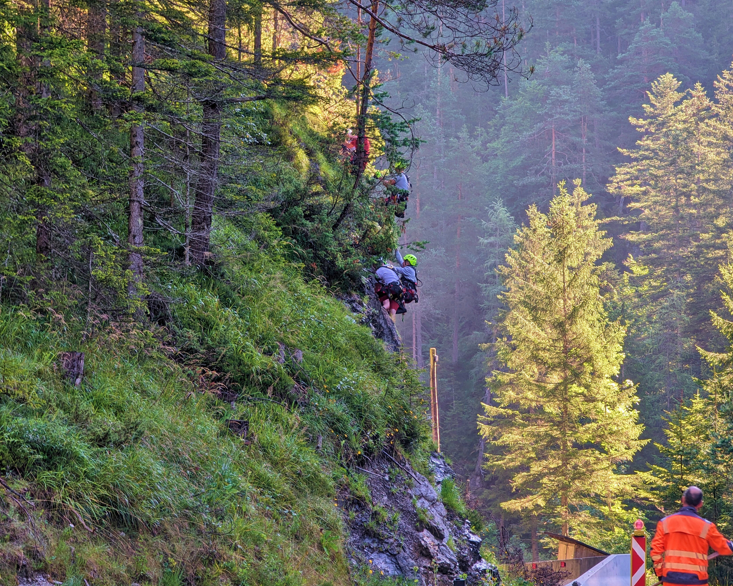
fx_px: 2755
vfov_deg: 12.1
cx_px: 396
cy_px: 314
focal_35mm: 127
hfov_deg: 15.2
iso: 30
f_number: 3.5
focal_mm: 19
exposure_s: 1/28.8
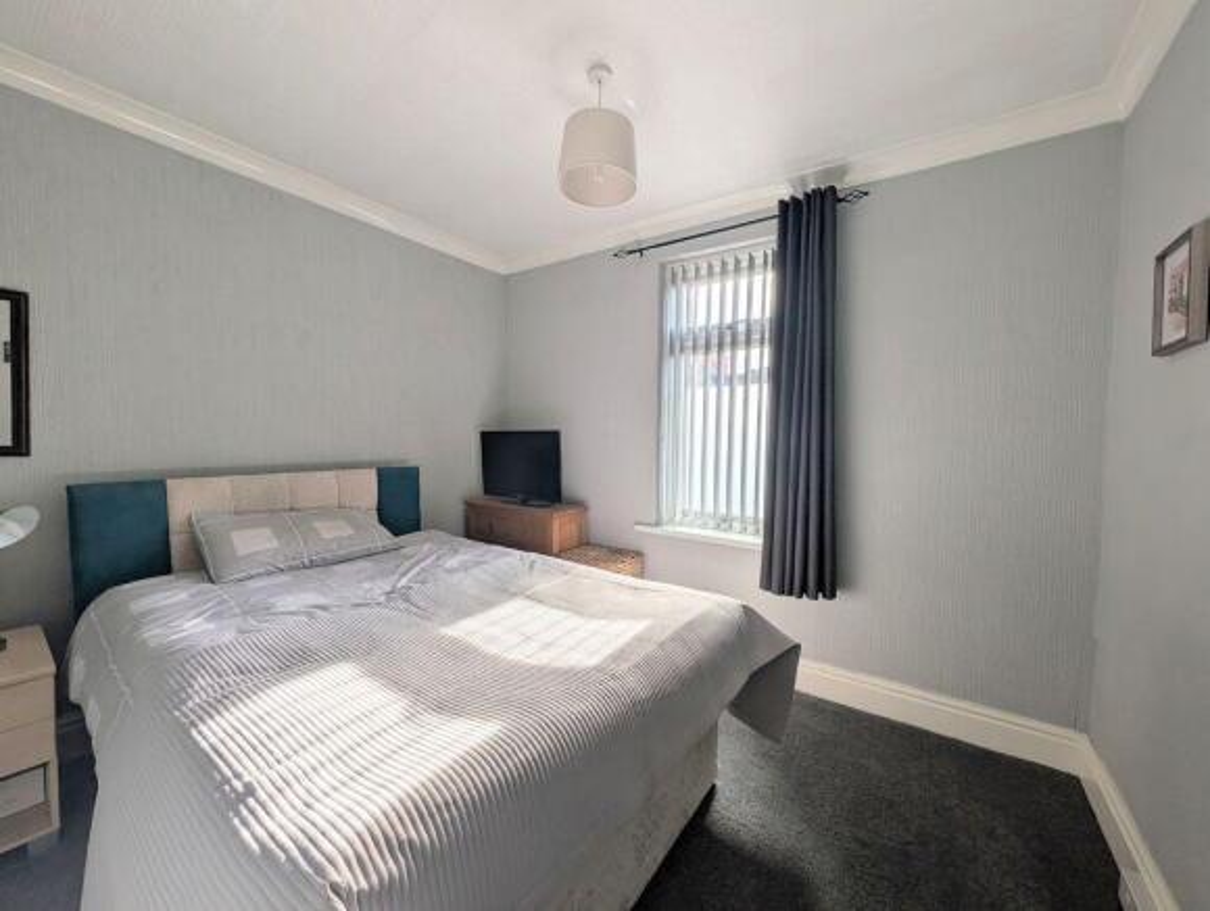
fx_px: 420
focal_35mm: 12
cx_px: 605
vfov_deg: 94.7
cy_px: 456
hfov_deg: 110.4
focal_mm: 2.02
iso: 58
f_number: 1.7
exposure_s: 1/801
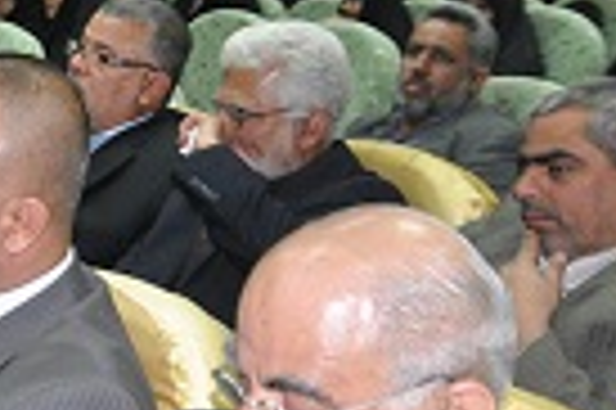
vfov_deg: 10.7
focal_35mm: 128
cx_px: -299
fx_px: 2188
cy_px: 329
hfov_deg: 14.9
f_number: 4
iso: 800
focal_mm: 26
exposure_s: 1/60
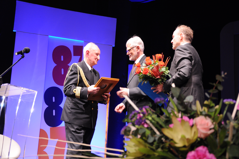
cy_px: 80
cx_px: 120
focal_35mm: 63
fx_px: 418
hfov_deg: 31.9
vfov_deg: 21.5
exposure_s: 1/30
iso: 1250
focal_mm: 42
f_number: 5.6
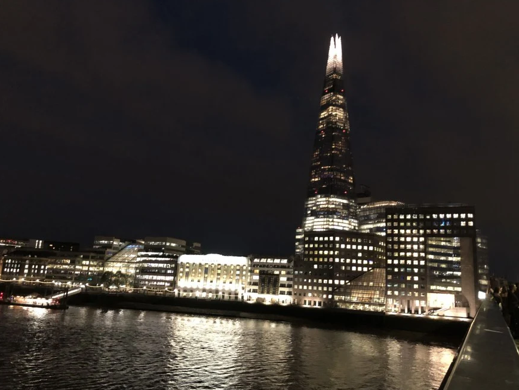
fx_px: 435
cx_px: 267
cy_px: 195
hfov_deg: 61.6
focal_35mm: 29
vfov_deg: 48.2
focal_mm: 4
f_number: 1.8
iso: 125
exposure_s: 1/4
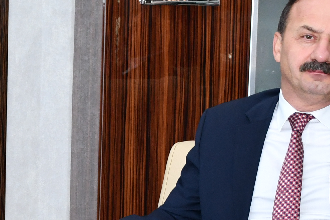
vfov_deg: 9.1
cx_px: -7
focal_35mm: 150
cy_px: 207
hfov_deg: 13.5
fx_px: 1375
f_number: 4
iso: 720
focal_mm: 27
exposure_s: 1/60
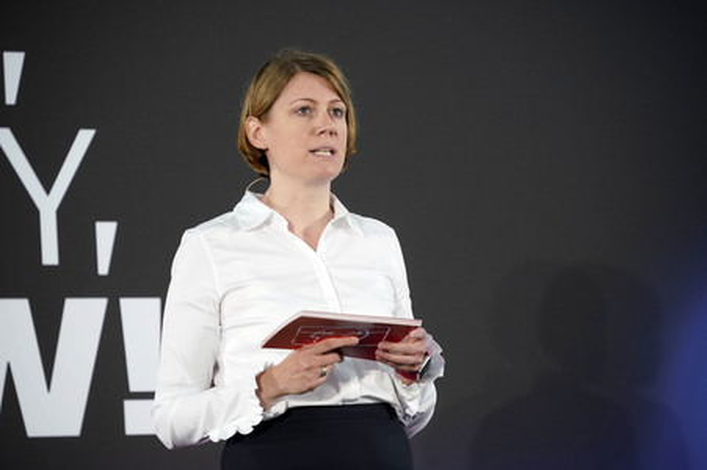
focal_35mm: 163
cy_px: 235
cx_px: 354
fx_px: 3199
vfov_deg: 8.4
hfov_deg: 12.6
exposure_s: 1/250
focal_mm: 163
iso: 1600
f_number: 5.6
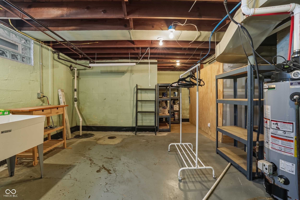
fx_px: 133
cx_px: 150
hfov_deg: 96.7
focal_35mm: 16
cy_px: 100
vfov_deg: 73.8
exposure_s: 1/6
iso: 250
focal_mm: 16
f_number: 9
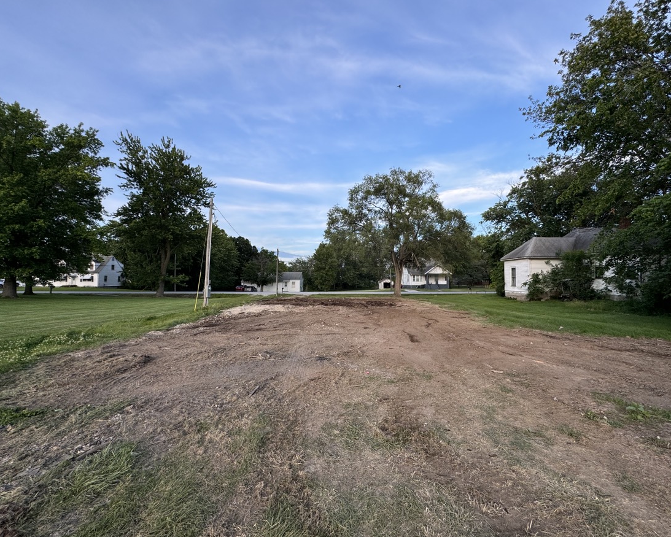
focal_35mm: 15
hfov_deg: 96.7
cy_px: 275
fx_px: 298
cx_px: 354
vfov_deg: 84.0
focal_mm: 2.22
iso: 40
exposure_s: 1/99
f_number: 2.2
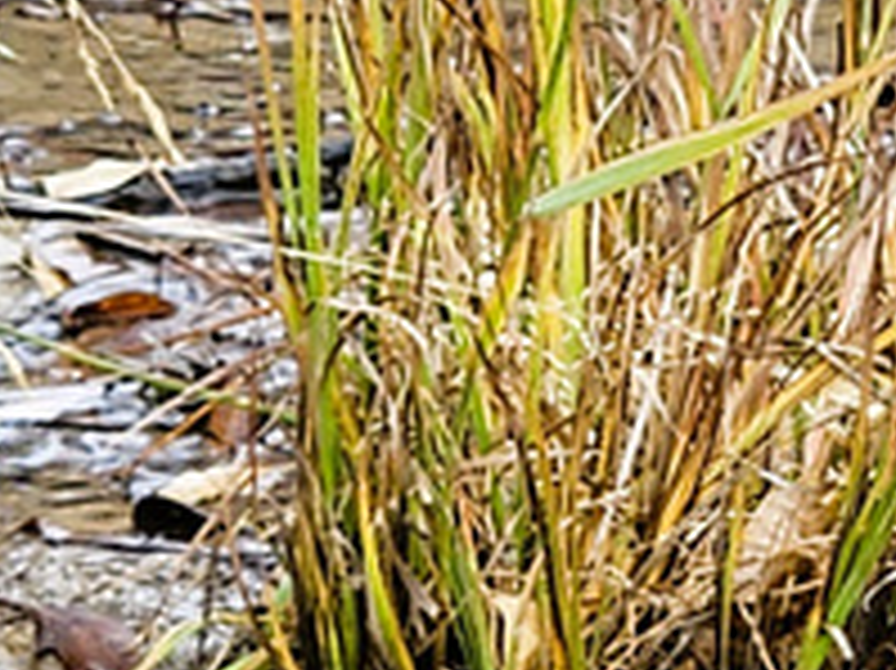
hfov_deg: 5.6
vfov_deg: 4.2
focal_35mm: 355
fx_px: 9183
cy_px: 130
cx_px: 662
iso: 50
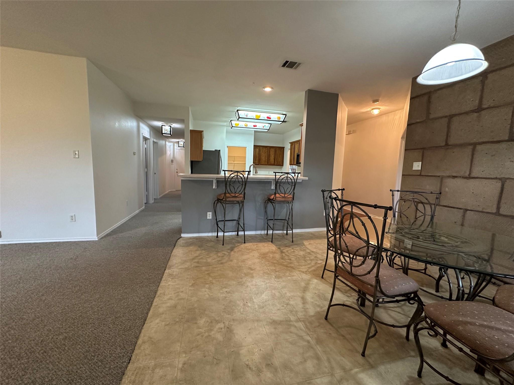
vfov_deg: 85.7
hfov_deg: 102.1
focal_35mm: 14
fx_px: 208
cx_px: 257
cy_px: 192
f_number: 2.2
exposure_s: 1/60
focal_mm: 2.22
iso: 400
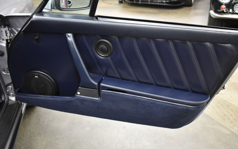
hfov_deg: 52.8
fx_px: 240
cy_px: 73
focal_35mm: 37
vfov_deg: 34.4
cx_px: 118
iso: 2000
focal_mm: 24
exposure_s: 1/40
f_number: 4
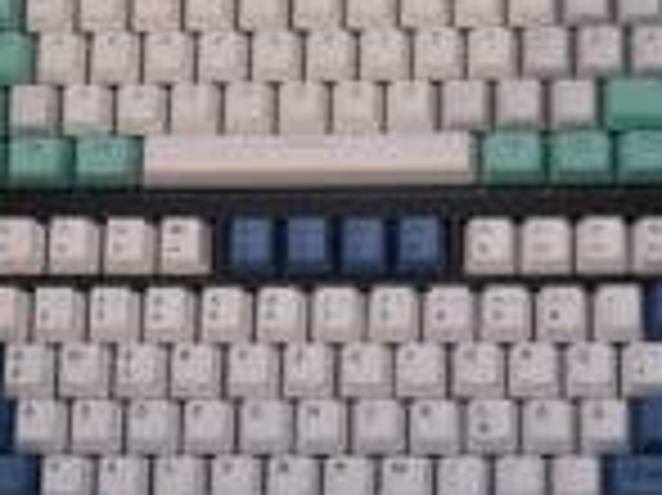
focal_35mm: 107
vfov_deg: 13.8
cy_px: 346
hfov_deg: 18.3
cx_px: 482
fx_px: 2045
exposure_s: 1/40
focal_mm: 28.3
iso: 1600
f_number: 8
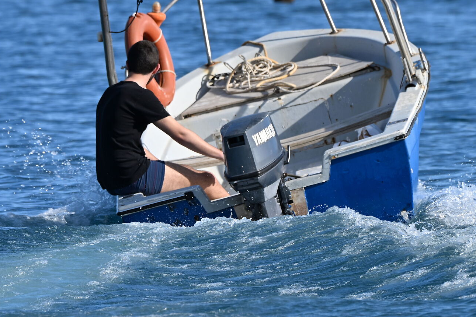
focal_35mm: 1134
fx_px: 14995
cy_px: 116
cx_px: 331
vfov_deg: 1.2
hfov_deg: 1.8
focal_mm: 610
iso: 250
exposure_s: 1/500
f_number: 8.5
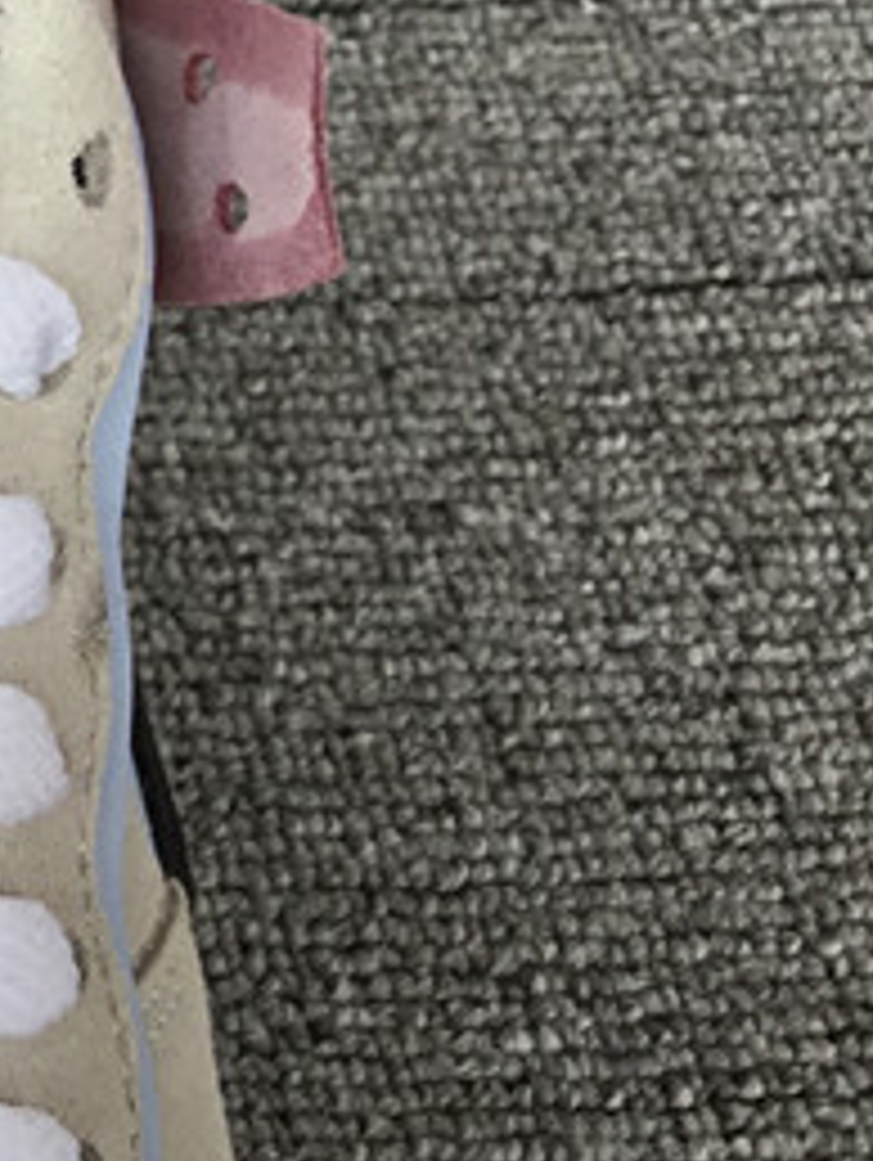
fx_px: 3626
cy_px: 128
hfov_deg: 11.7
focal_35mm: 108
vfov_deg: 17.9
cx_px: -1076
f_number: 2.4
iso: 25
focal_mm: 3.3
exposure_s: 1/157
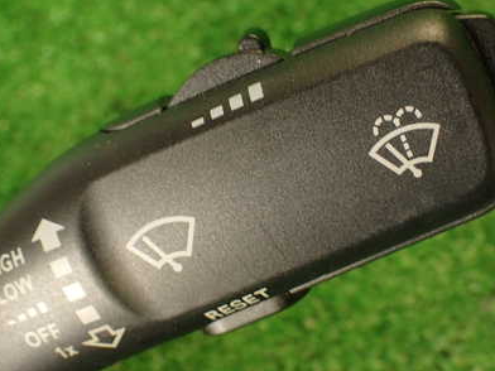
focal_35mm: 49
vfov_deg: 29.7
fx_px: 701
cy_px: 192
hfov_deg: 38.9
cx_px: 269
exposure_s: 1/30
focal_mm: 5.79
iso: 200
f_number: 2.4
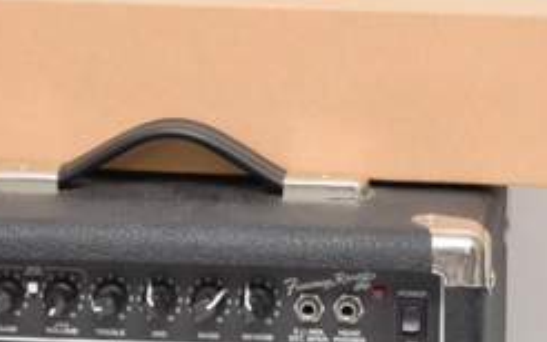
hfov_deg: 6.5
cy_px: 432
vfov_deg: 4.1
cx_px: 118
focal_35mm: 323
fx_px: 4817
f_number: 5.6
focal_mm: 52
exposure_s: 1/60
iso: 1100
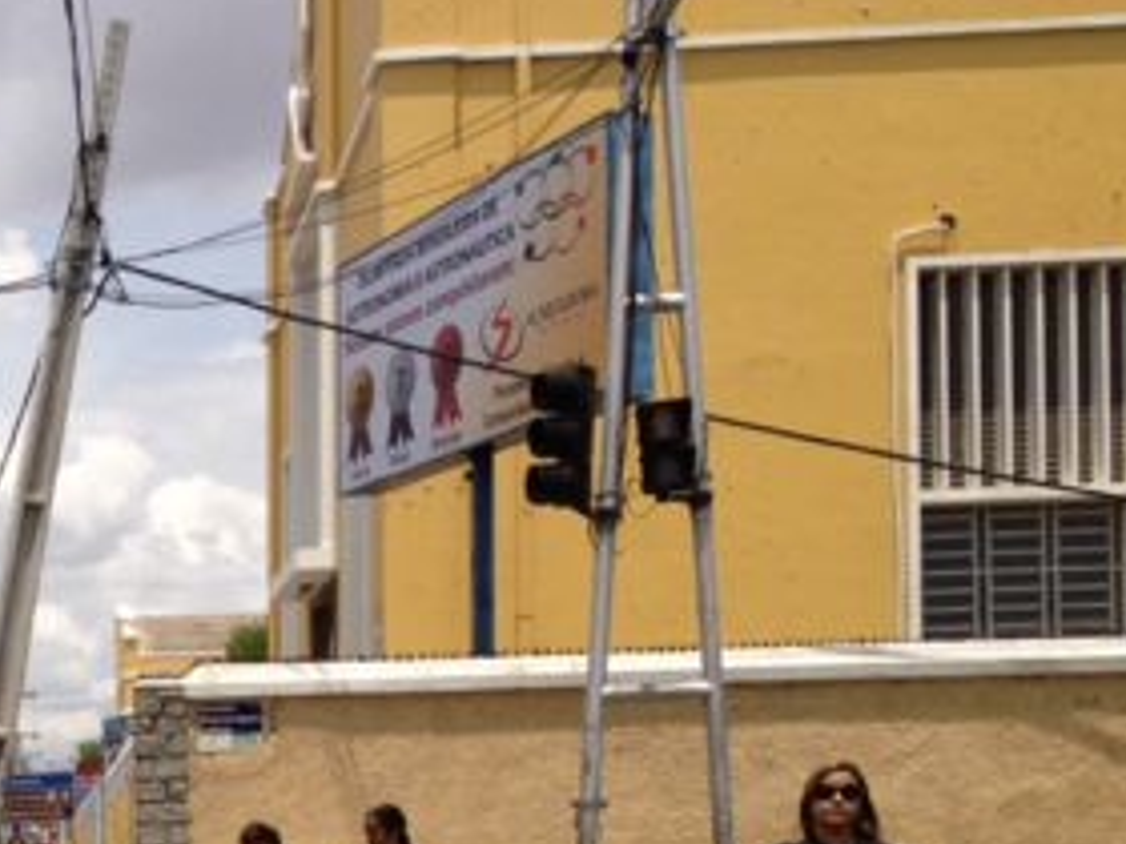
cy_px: 872
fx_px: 2602
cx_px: -129
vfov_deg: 17.9
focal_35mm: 80
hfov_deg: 22.9
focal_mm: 4.28
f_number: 2.4
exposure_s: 1/2762
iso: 50
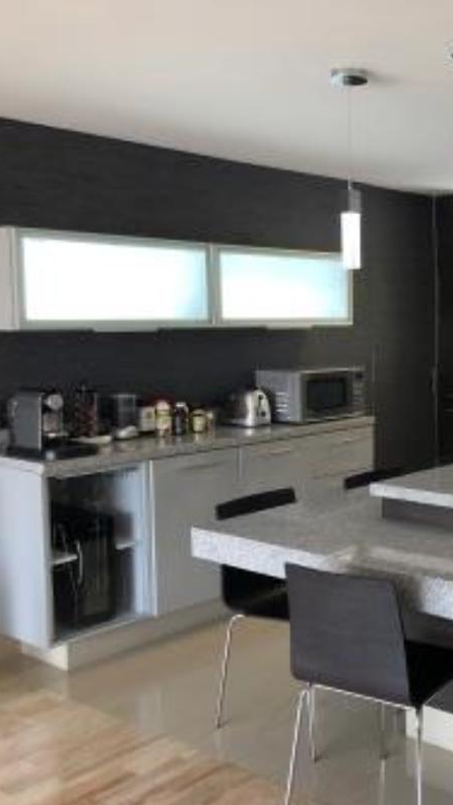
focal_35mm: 41
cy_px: 402
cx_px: 522
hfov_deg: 26.3
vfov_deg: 49.4
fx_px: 876
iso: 40
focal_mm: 3.99
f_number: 1.8
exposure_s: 1/30
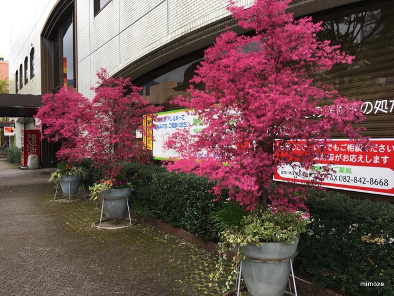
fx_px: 330
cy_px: 148
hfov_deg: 61.7
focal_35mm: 29
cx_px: 197
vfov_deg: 48.2
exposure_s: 1/187
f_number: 2.2
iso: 25
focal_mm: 4.15
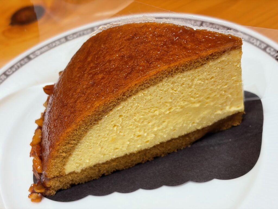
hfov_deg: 36.8
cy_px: 104
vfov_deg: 28.0
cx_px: 139
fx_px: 418
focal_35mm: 52
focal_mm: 5.96
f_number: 1.6
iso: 125
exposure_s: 1/50
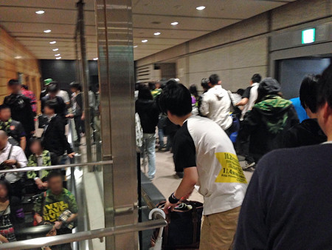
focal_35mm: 66
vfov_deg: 22.3
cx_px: 166
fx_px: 633
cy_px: 125
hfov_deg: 29.4
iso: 400
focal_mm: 4.12
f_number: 2.4
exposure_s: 1/20
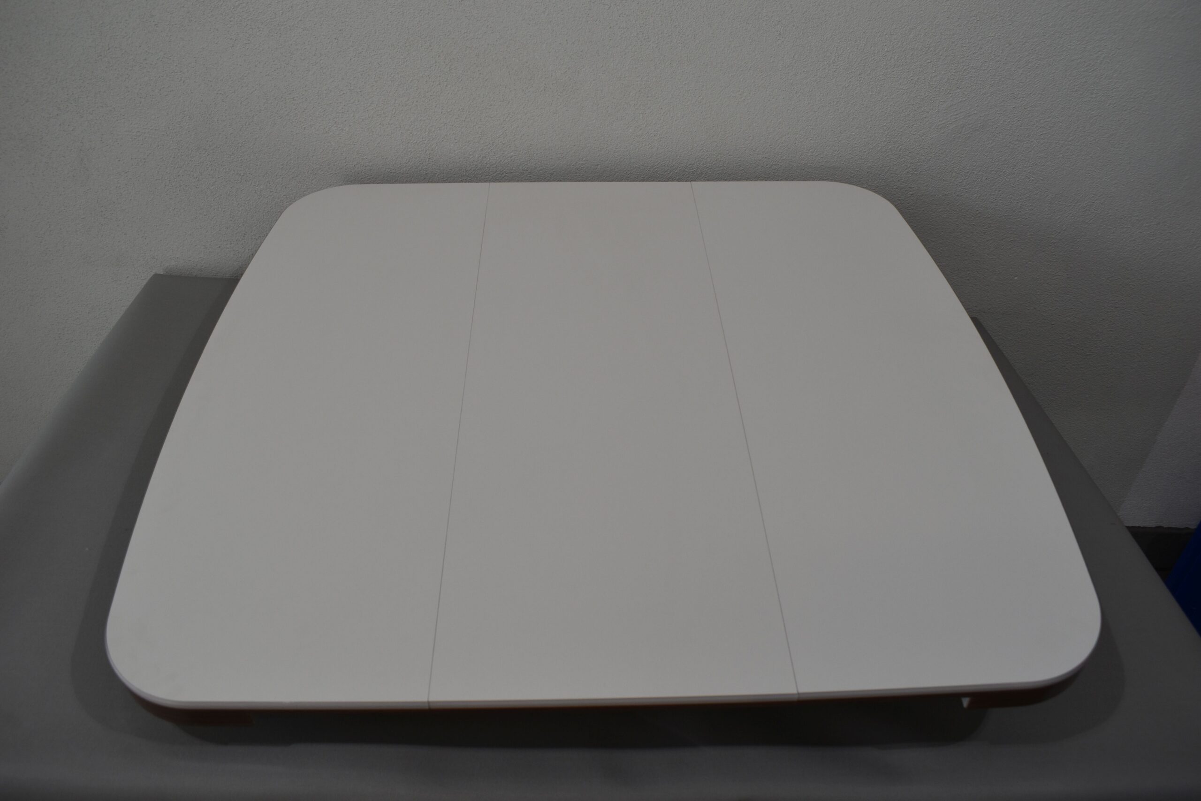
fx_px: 901
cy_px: 400
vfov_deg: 47.9
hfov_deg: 67.4
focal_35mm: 27
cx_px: 600
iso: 200
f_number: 6.3
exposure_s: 1/160
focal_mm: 18
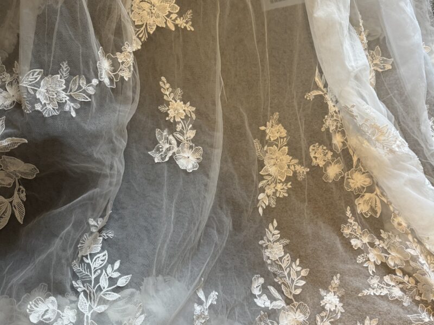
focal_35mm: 24
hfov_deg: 71.6
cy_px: 162
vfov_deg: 56.8
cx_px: 217
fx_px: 301
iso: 320
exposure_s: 1/60
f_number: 1.78
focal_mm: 6.76
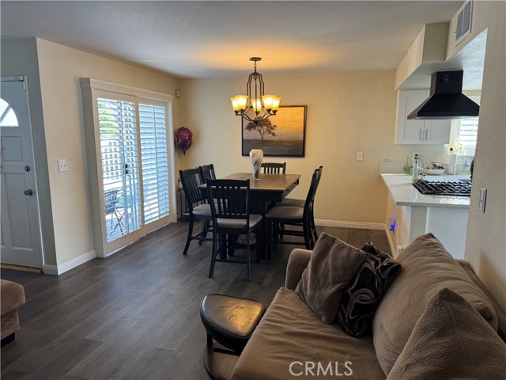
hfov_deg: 71.6
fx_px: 351
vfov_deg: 56.8
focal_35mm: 24
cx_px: 253
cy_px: 190
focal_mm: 6.76
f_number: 1.78
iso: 125
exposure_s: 1/60
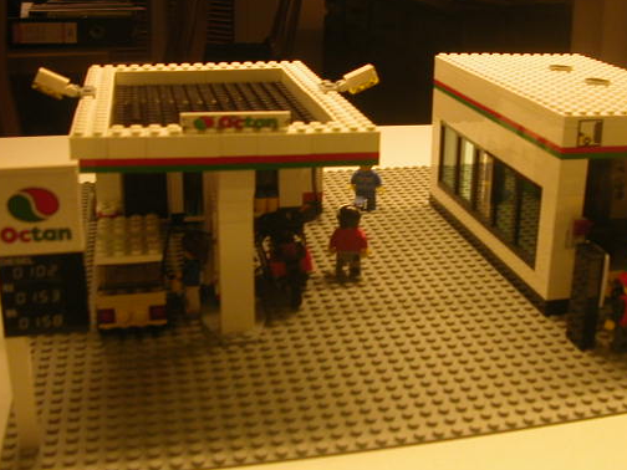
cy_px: 220
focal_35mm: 47
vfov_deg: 30.9
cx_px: 386
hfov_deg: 40.2
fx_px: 851
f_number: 2.7
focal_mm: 5.6
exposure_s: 1/30.2
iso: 110
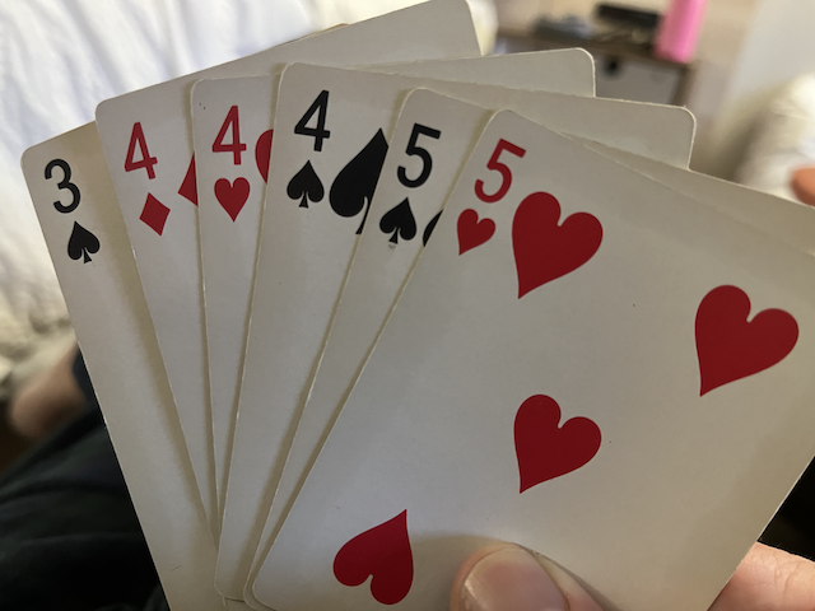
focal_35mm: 26
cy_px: 306
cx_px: 408
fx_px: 612
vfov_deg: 53.1
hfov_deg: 67.3
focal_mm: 5.1
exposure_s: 1/40
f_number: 1.6
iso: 500
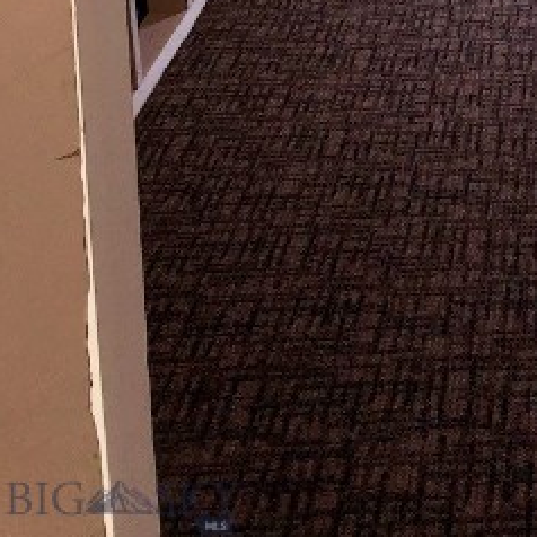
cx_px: 643
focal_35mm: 80
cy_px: -314
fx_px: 1404
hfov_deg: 20.3
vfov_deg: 18.6
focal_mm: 4
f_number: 1.8
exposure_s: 1/120
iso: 40
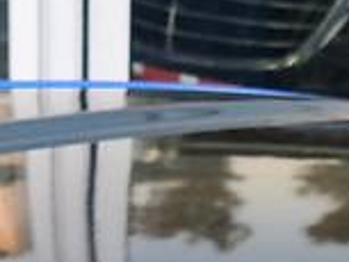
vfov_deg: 5.4
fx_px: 2744
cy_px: 396
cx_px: 438
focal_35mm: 272
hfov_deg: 7.2
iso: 80
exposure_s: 1/50
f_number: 2.4
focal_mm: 6
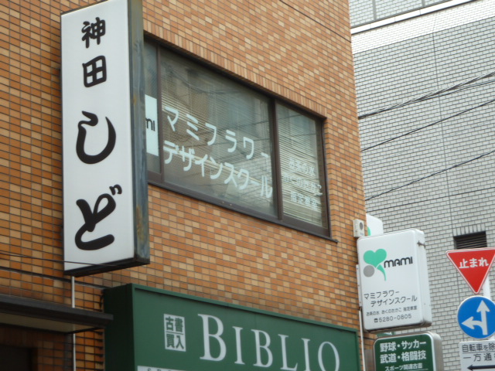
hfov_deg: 21.8
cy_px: 186
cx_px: 248
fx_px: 1287
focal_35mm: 90
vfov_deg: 16.4
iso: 80
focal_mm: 14.7
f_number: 4.3
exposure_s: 1/60
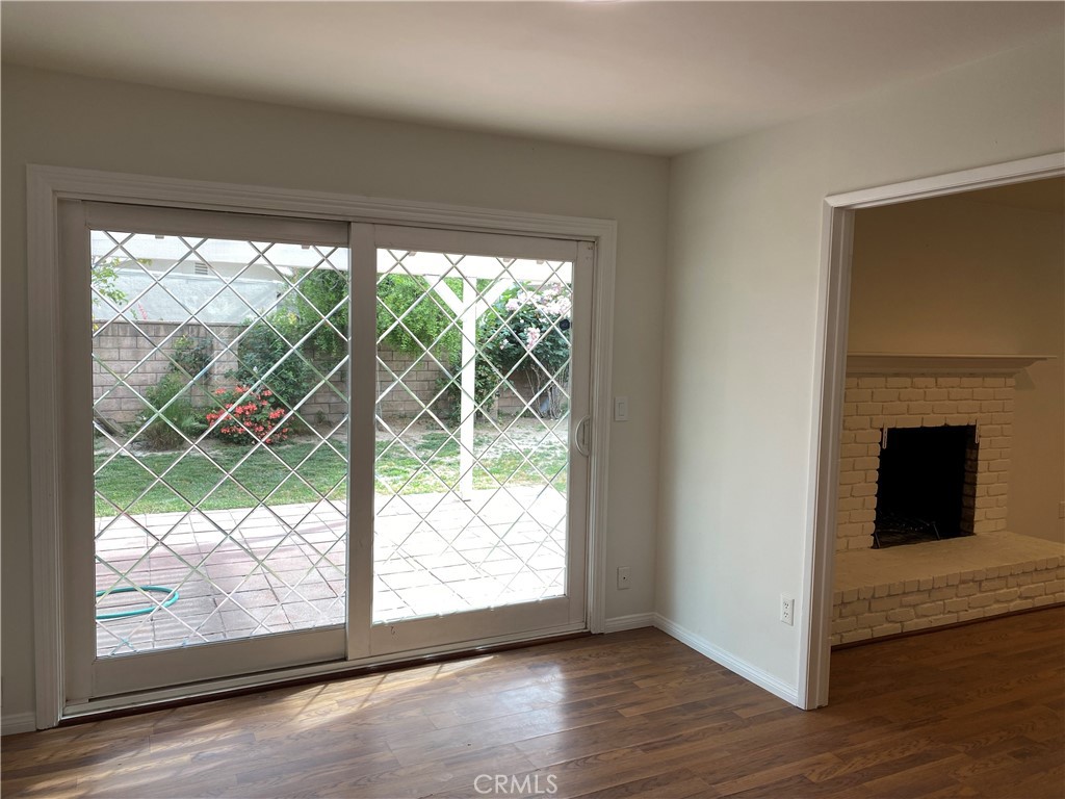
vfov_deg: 53.1
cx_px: 532
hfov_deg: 67.3
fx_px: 800
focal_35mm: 26
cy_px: 400
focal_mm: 4.25
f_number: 1.8
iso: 32
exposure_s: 1/123
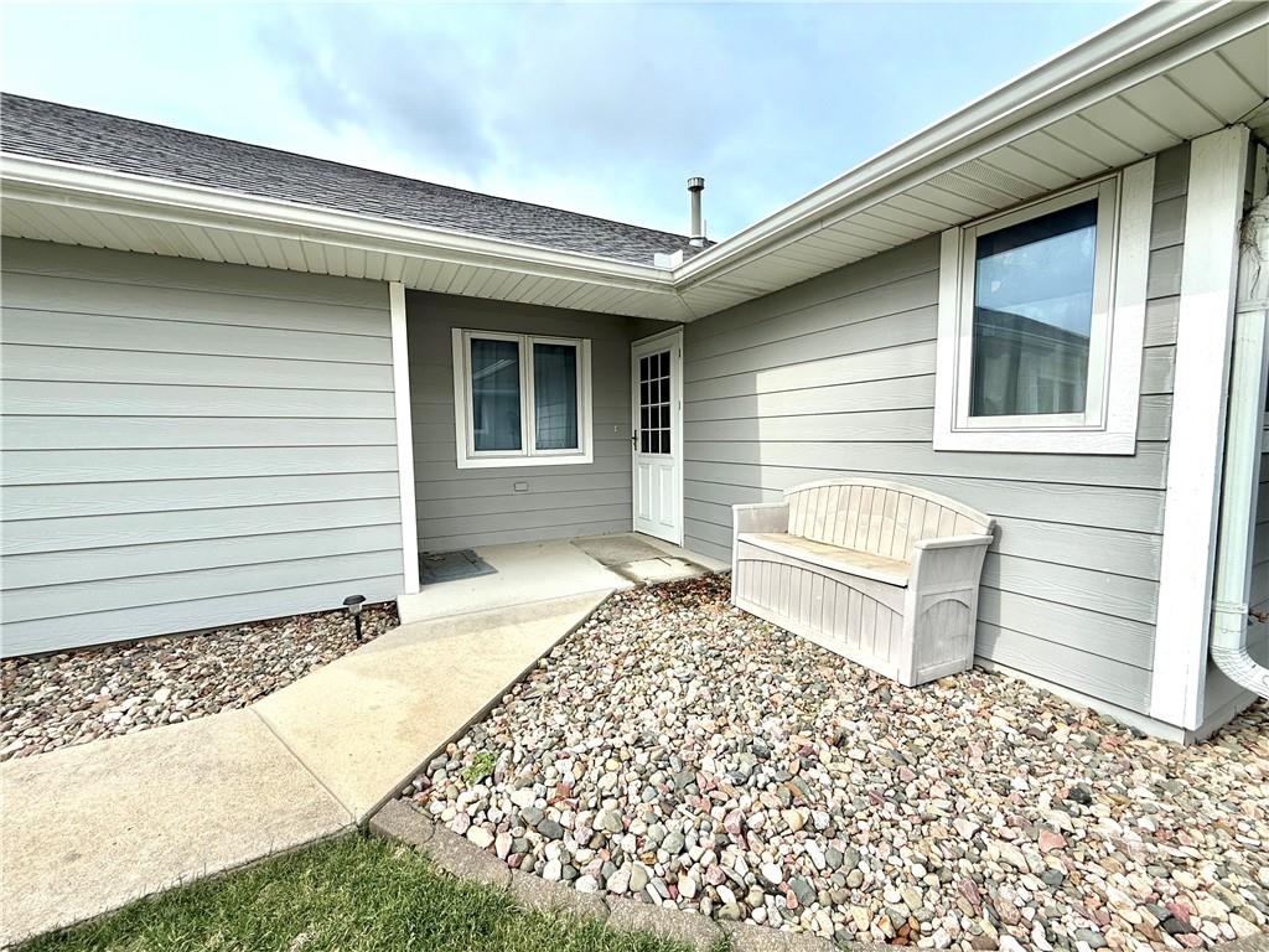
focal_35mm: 14
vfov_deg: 85.7
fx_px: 513
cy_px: 476
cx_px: 634
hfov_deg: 102.1
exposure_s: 1/1145
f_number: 2.2
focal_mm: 2.22
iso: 50
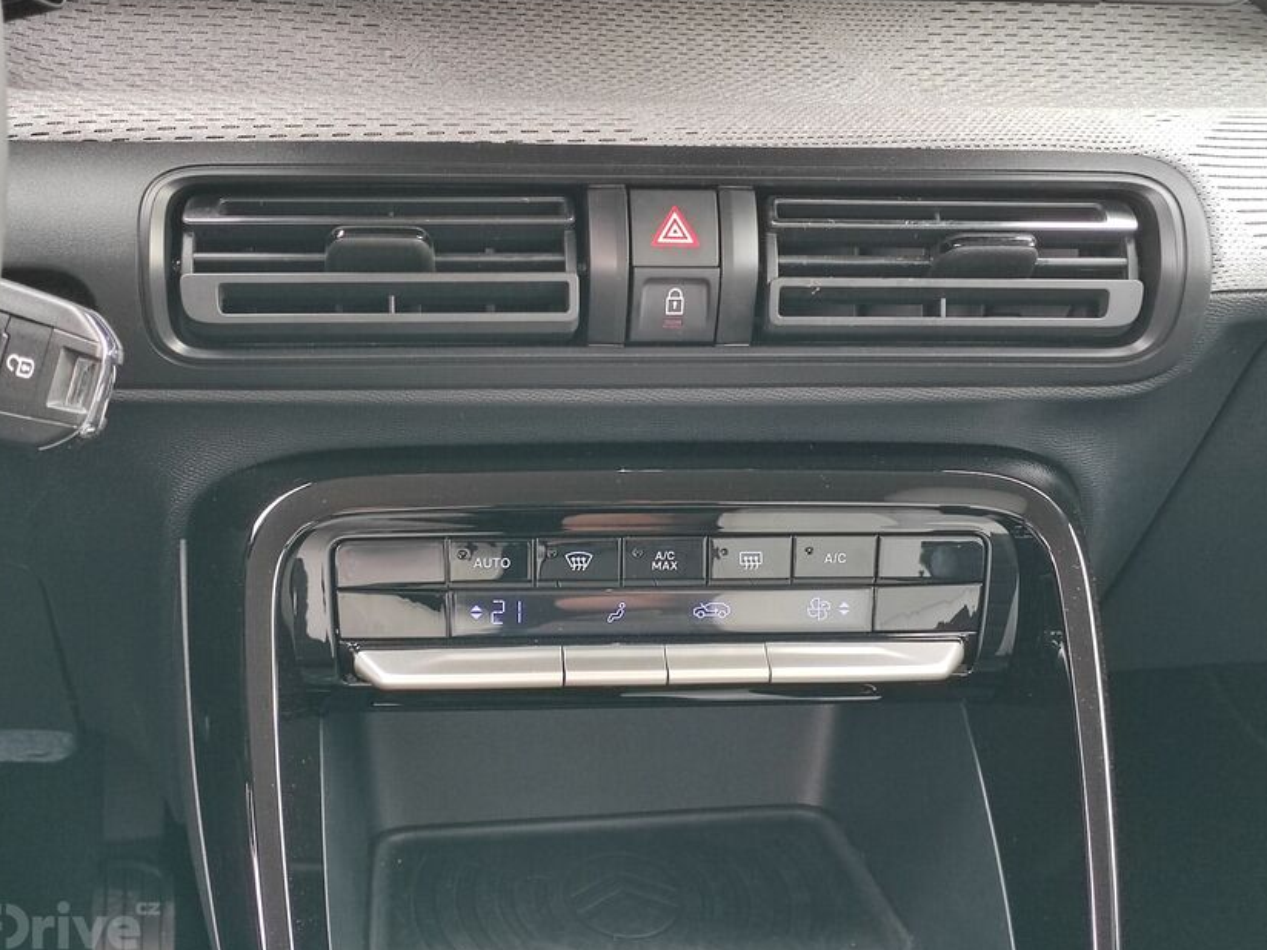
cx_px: 618
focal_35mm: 56
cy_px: 477
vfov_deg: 26.1
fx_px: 2050
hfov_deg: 34.3
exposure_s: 1/100
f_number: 1.9
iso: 400
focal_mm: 5.52
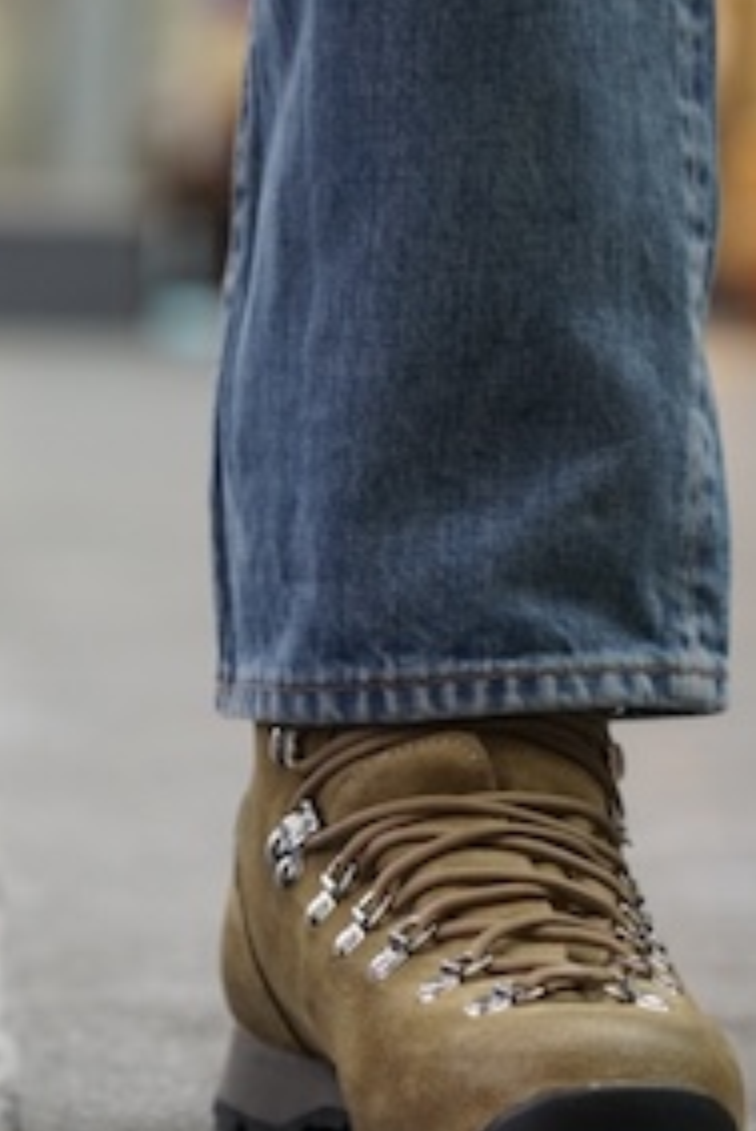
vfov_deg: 11.0
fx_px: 5851
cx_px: 12
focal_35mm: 186
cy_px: 803
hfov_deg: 7.4
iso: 2000
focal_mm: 88
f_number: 4
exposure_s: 1/160
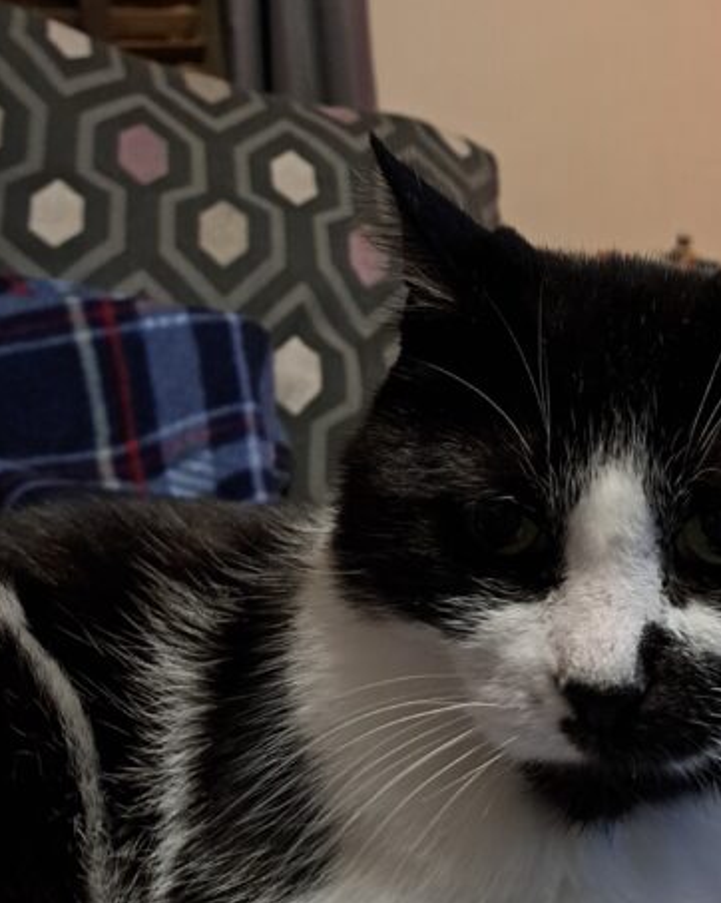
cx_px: 727
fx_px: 1415
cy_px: 153
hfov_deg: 27.0
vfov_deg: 34.1
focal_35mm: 53
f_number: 1.8
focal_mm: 5.23
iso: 800
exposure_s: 1/24
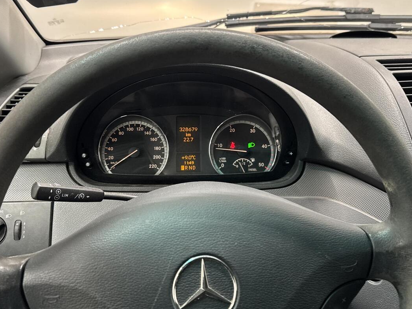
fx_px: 393
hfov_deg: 55.3
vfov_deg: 42.8
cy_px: 132
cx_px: 198
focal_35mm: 33
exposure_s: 1/50
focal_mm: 6.76
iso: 250
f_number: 1.78
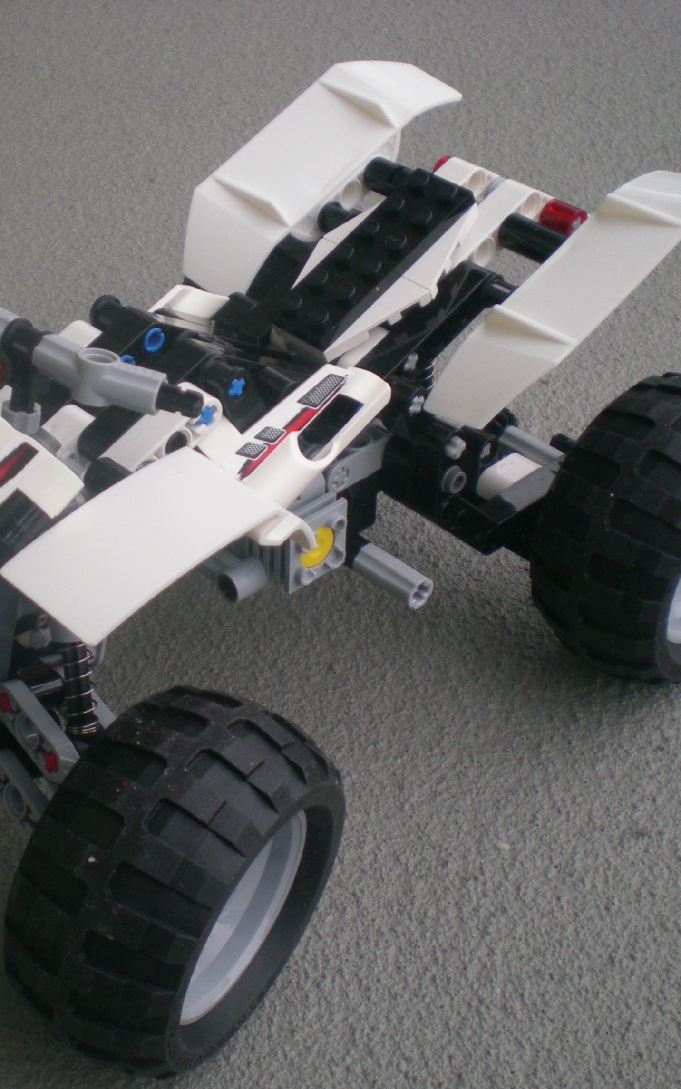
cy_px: 547
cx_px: 214
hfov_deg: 23.8
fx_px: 1603
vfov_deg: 37.5
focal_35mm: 54
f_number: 3.1
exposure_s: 1/60
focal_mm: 6.3
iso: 110
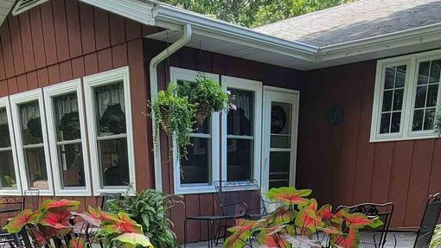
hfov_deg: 50.2
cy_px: 374
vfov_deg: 23.6
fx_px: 468
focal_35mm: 40
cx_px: 178
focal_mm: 2.2
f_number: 2.2
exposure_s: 1/184
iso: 50
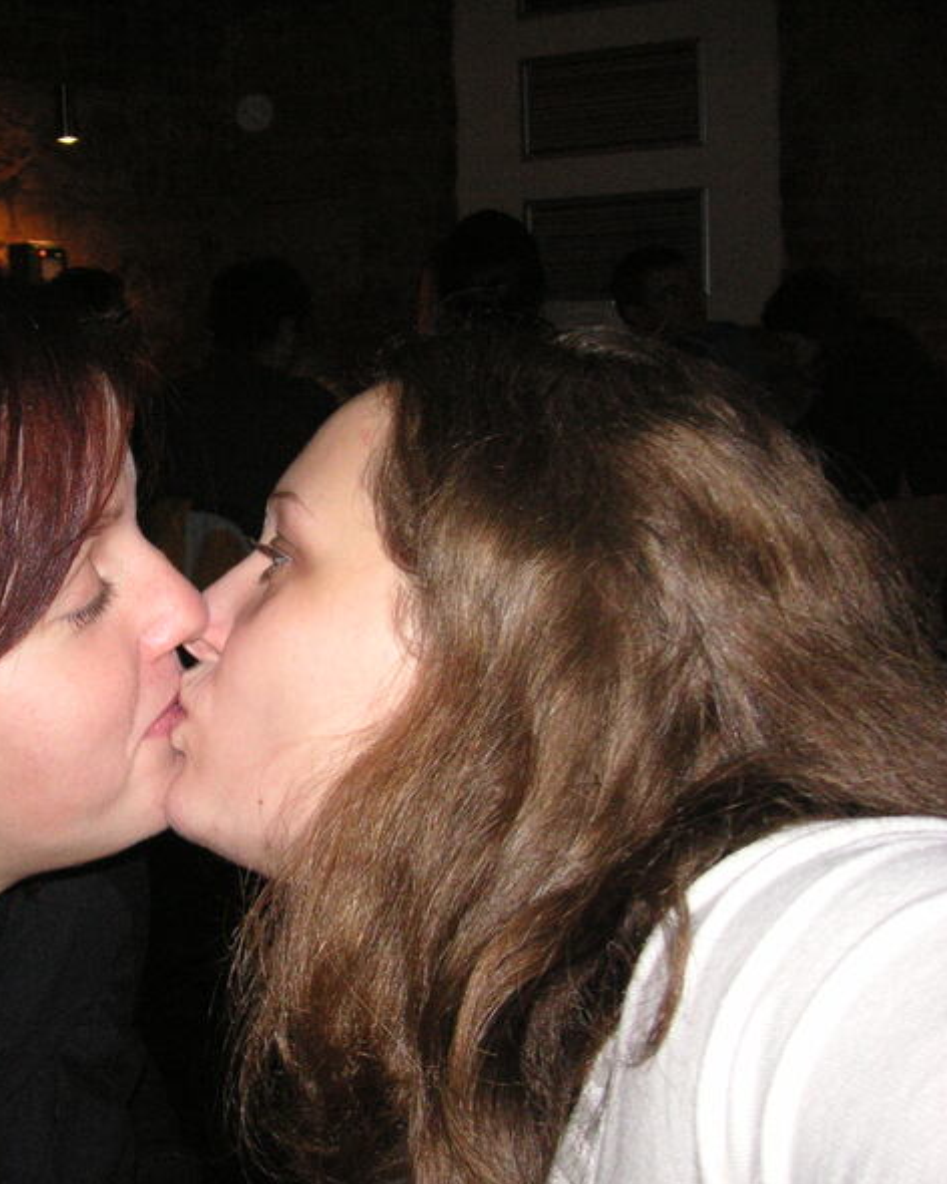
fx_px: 1717
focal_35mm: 49
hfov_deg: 29.9
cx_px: 150
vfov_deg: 38.0
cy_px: 598
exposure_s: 1/45
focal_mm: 6.1
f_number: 2.8
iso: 160
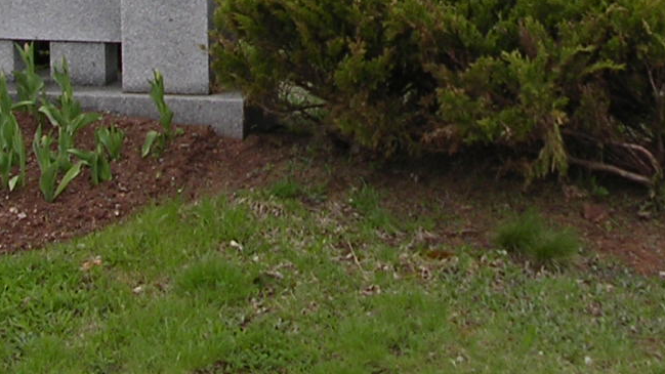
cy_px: -216
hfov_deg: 20.9
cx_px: 389
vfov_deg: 11.3
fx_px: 1799
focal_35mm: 102
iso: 100
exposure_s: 1/304
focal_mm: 5.8
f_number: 2.8
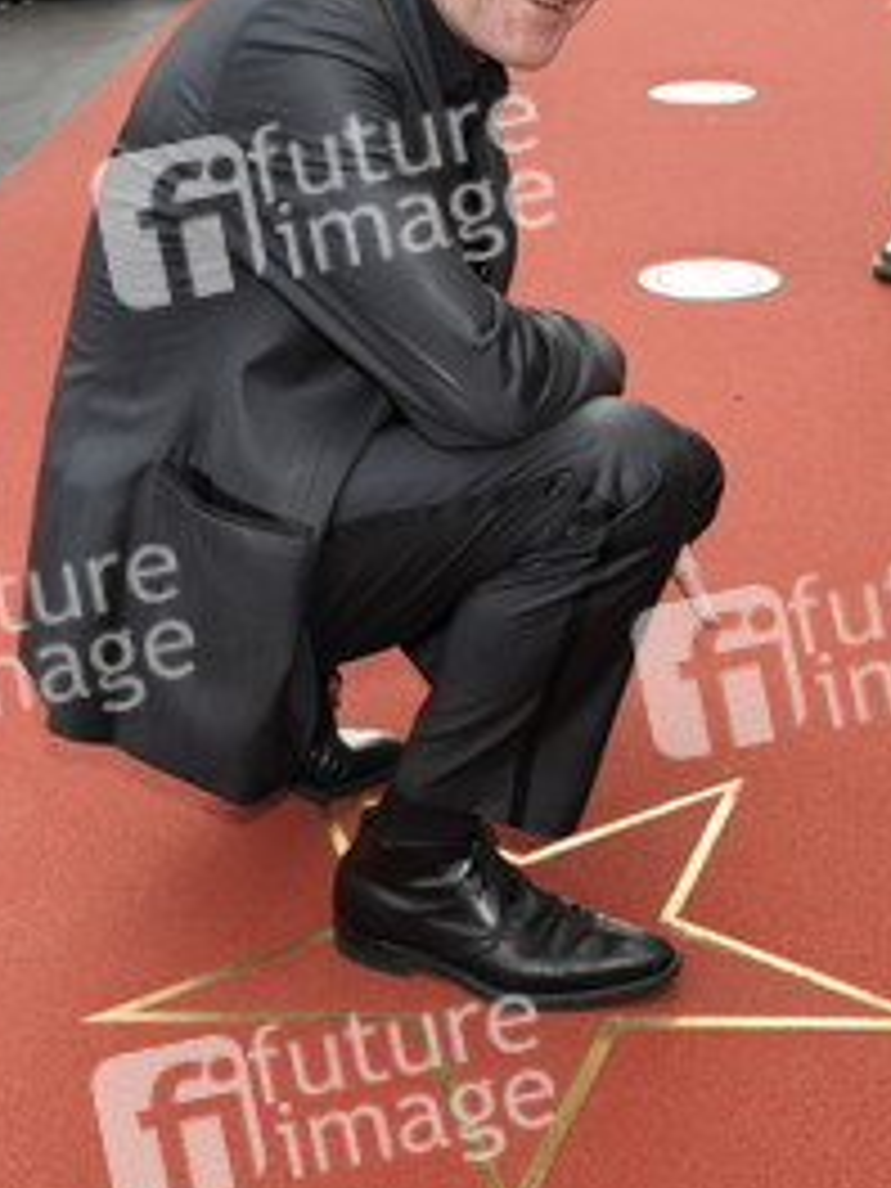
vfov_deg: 27.7
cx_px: 454
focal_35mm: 70
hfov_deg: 21.0
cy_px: 428
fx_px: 2402
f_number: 8
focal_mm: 48
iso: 500
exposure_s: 1/250
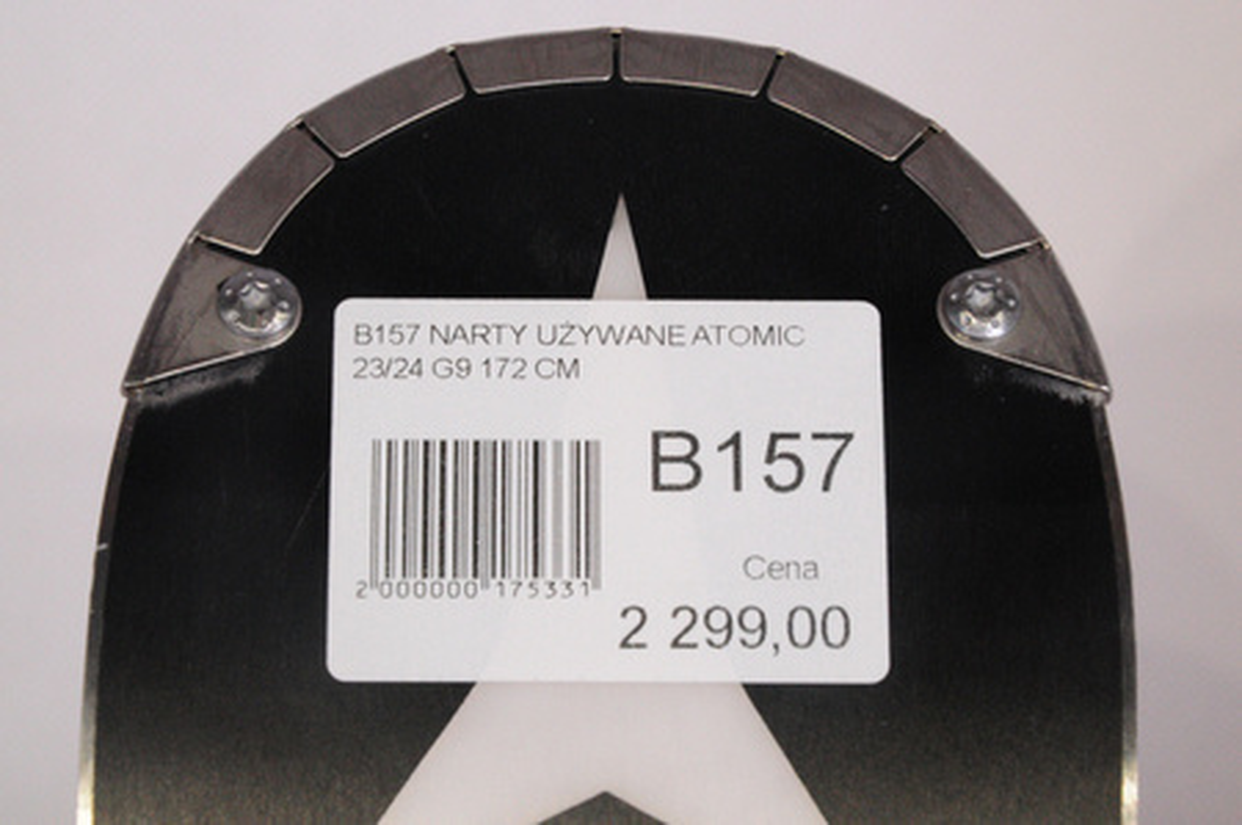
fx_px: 5428
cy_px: 412
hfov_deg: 13.1
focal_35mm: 158
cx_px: 621
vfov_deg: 8.7
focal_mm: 105
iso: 3200
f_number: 16
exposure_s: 1/180
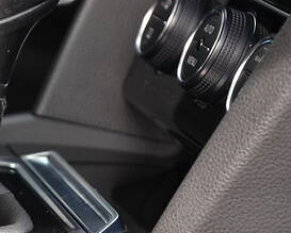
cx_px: -111
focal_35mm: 308
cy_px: 148
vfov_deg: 5.0
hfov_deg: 6.2
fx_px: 2659
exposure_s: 1/125
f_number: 5.6
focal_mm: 75
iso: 280
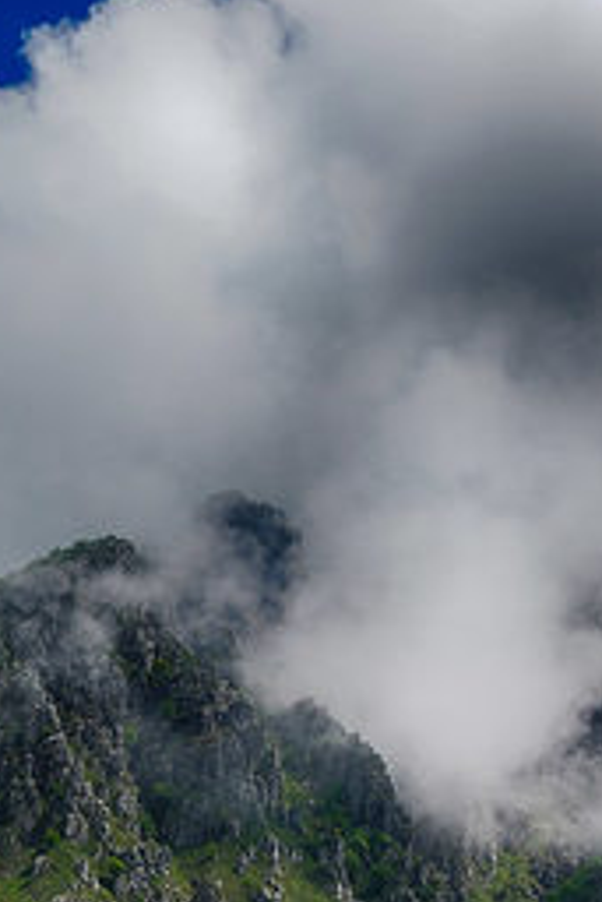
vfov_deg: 28.9
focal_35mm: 68
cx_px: 623
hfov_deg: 19.4
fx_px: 1703
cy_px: 729
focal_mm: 29
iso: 125
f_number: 9
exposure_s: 1/250
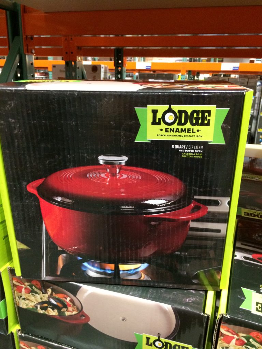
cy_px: 174
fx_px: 293
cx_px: 131
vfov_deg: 61.7
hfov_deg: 48.2
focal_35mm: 29
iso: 320
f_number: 2.2
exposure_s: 1/24
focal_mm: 4.15
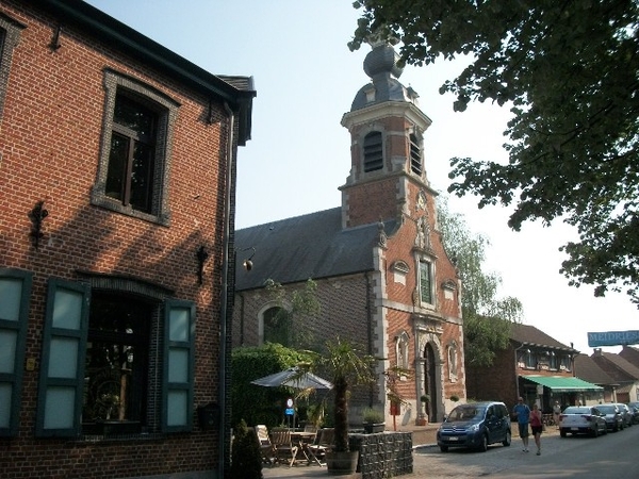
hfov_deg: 56.8
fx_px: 591
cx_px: 320
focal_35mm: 32
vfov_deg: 44.2
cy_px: 240
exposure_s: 1/320
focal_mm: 5.7
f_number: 8.8
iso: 200
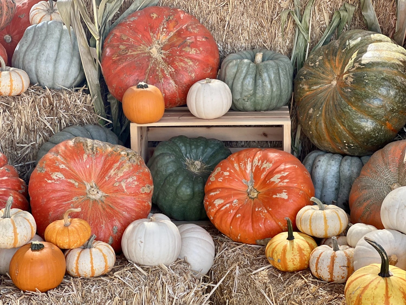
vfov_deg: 19.1
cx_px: 203
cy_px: 152
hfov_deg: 25.3
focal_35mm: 77
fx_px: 903
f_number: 2.8
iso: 80
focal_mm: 9
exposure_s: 1/121
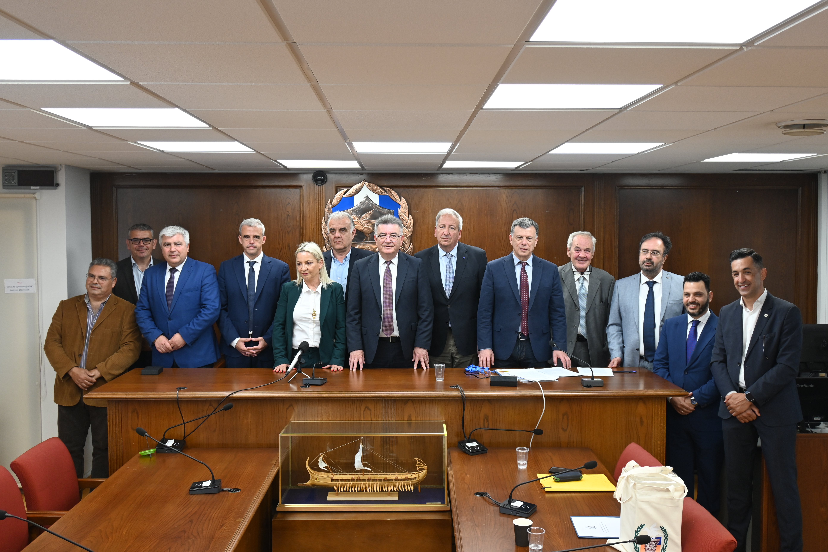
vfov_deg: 38.4
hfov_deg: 55.1
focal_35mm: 34
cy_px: 276
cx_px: 414
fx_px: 793
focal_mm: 23
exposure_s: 1/40
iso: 280
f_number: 4.5
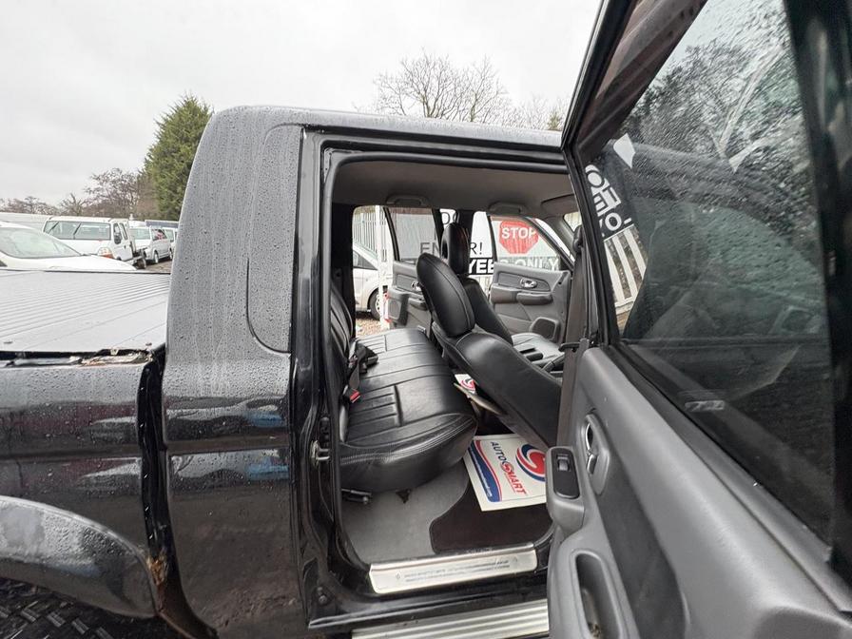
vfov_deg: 85.7
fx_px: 345
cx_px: 426
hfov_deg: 102.1
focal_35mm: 14
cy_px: 320
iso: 250
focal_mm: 2.22
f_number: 2.2
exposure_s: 1/60
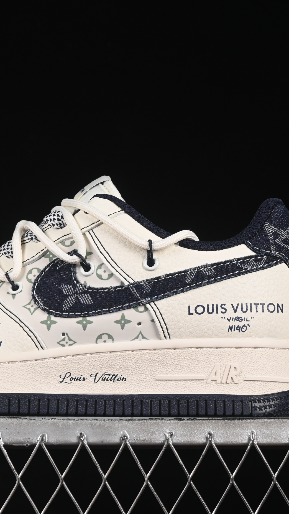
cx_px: 51
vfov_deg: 18.2
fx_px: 1607
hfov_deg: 10.2
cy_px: 257
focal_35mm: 118
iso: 160
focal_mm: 50
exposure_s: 1/80
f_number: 8
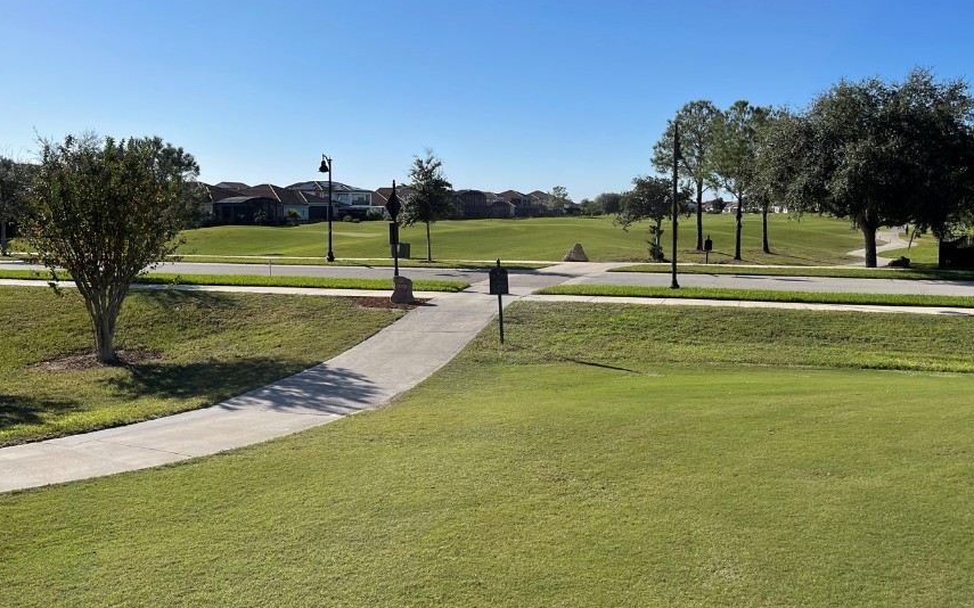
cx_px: 502
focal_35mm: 33
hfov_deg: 58.1
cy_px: 257
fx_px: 876
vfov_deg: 38.2
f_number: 1.6
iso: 32
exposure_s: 1/5917
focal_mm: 5.1
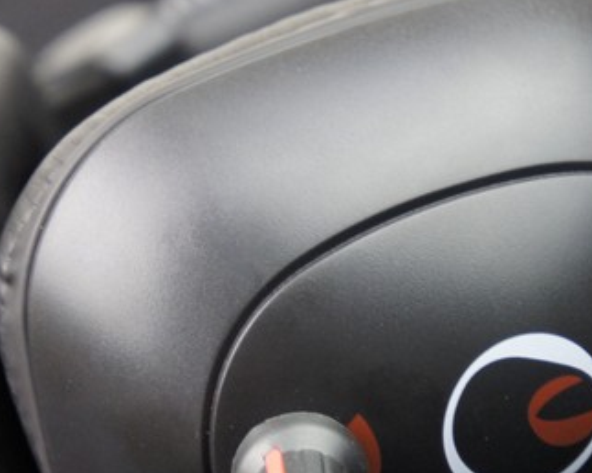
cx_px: 288
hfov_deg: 13.4
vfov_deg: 10.7
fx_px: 2519
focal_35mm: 144
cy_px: 318
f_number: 5.6
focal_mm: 55
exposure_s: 1/30
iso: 1600
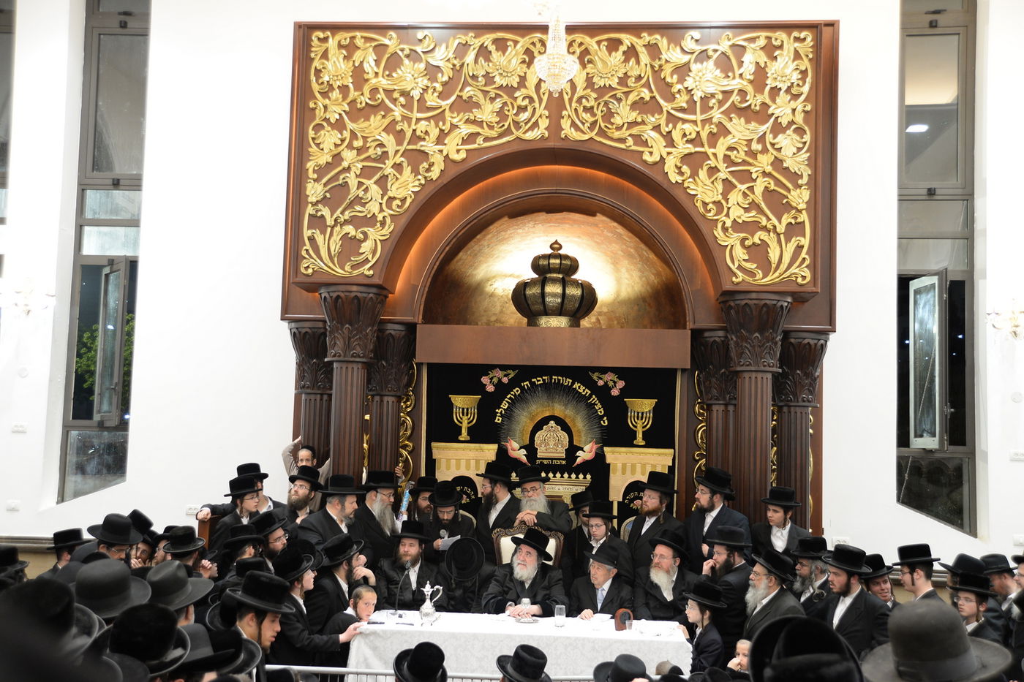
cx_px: 512
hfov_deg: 46.4
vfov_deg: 31.9
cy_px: 341
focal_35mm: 42
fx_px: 1194
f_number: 4
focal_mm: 42
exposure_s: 1/80
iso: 800
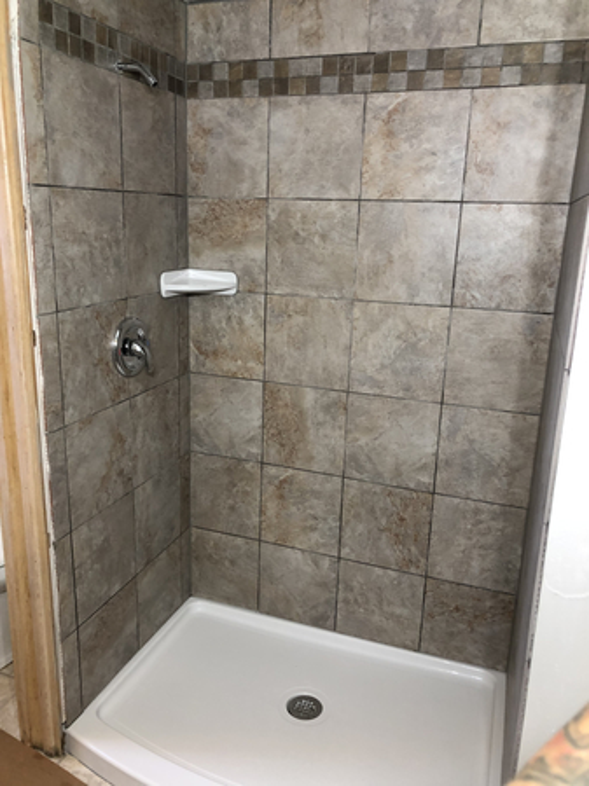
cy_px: 393
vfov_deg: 63.5
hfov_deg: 49.7
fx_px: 636
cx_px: 294
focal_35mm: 28
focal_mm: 4
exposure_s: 1/30
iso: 40
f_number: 1.8
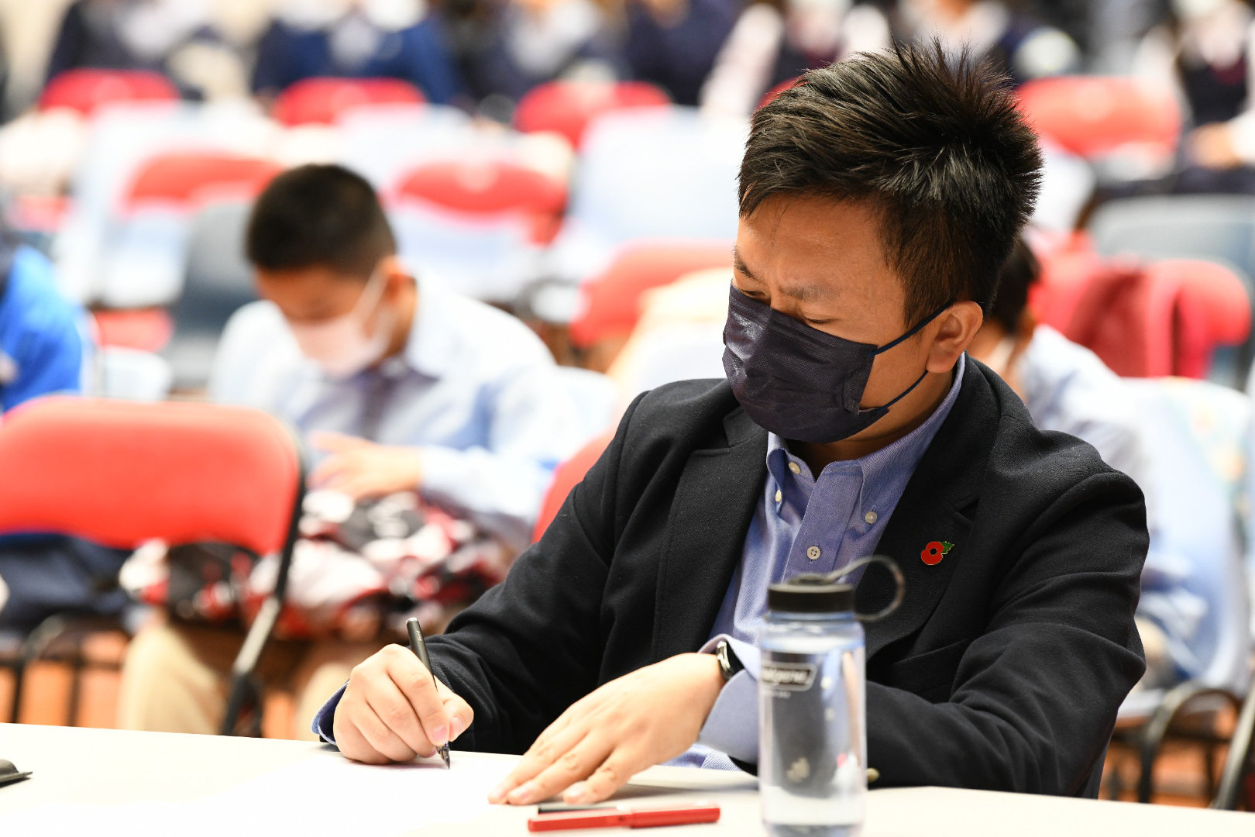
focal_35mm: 170
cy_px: 418
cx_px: 628
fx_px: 5926
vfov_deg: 8.1
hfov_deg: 12.1
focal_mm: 170
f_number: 4.5
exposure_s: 1/50
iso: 2500
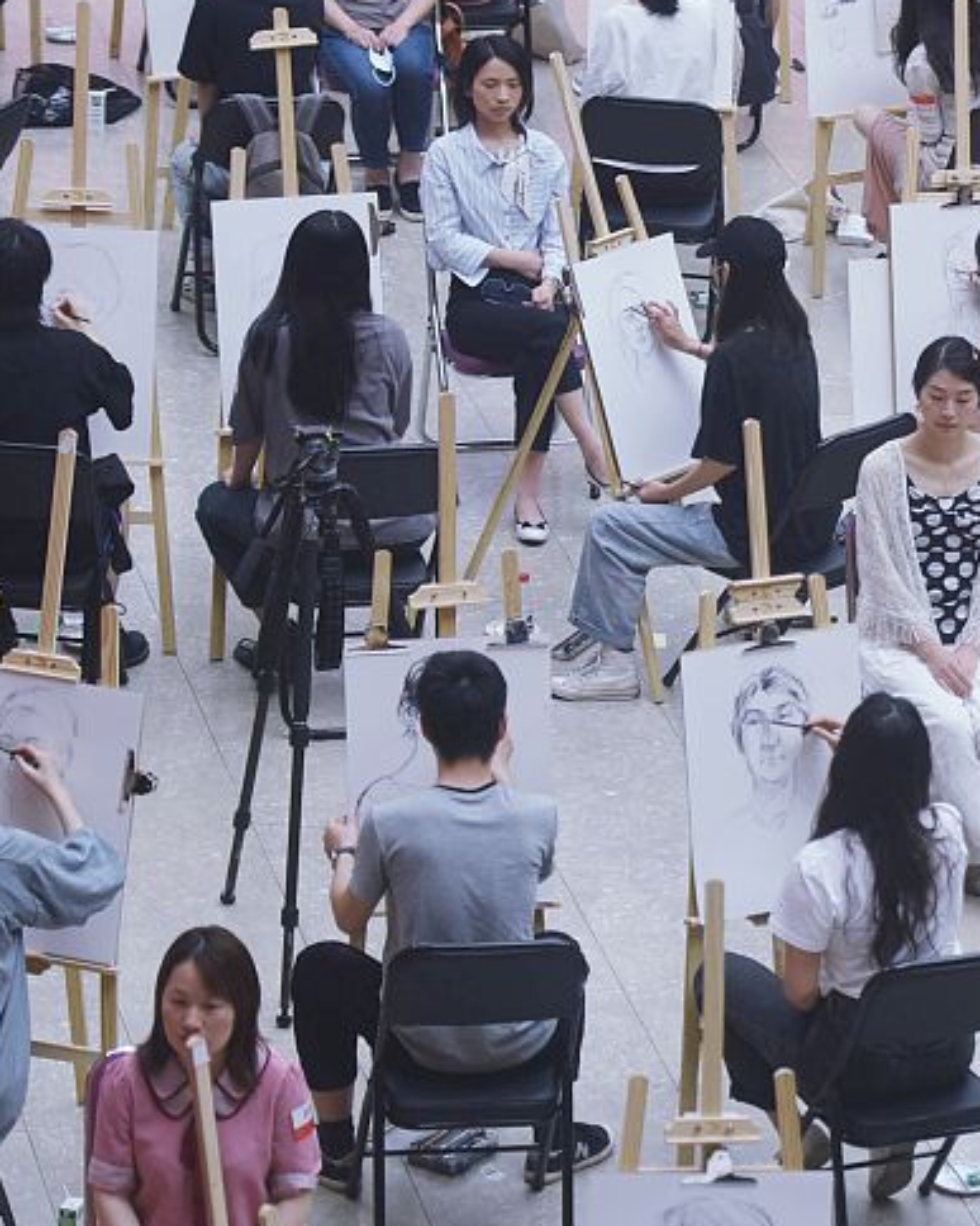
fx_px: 6927
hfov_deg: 8.1
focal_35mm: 191
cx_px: 988
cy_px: 576
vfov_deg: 10.1
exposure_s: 1/200
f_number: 2.8
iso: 400
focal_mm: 82
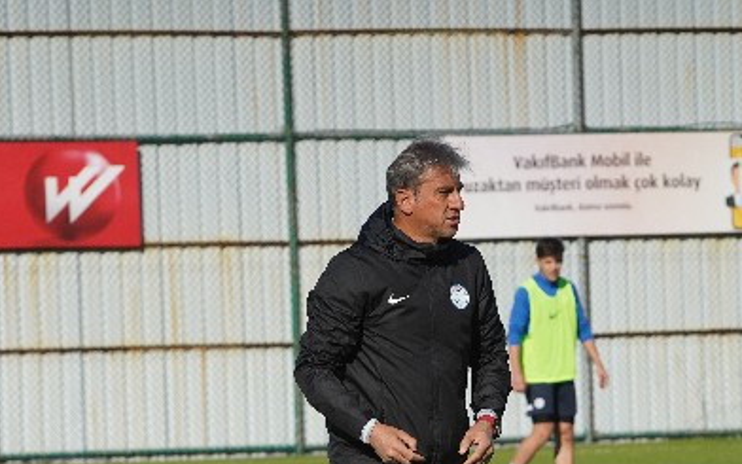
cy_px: 406
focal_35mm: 293
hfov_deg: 7.2
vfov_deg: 4.5
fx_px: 5925
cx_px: 441
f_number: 8
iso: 1600
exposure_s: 1/5000
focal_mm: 168
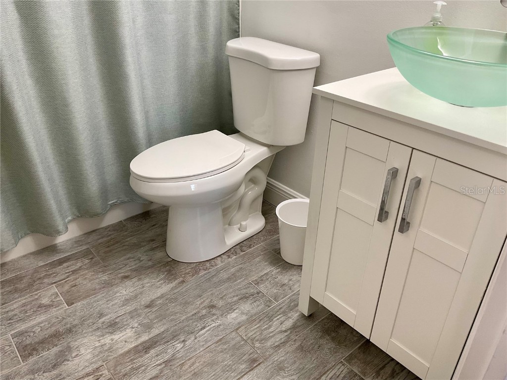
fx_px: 425
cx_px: 254
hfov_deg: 61.7
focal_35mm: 29
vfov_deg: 48.2
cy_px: 190
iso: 50
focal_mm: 3
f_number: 1.8
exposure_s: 1/60
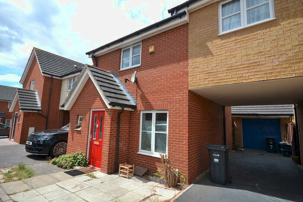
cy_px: 101
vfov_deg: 67.4
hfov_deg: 90.0
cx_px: 152
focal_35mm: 18
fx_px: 152
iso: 100
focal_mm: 12
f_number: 7.1
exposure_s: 1/200
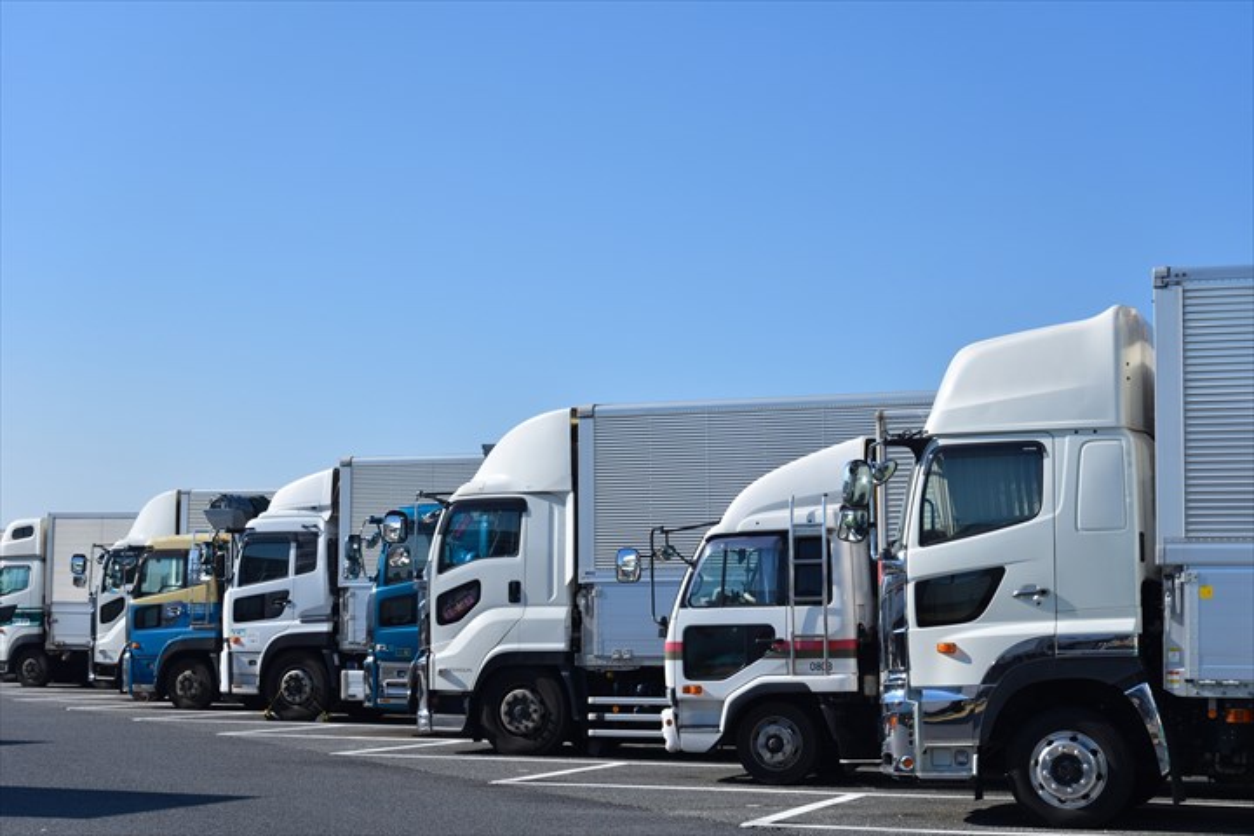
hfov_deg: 32.4
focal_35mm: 62
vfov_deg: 21.9
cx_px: 627
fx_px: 2159
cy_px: 418
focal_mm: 62
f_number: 8
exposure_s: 1/500
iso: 100
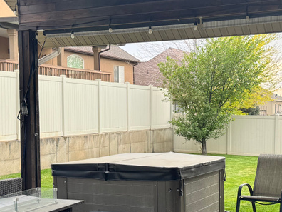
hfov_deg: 31.2
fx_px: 505
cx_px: 149
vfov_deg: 23.6
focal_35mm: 62
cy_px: 136
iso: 80
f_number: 1.78
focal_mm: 6.76
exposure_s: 1/428
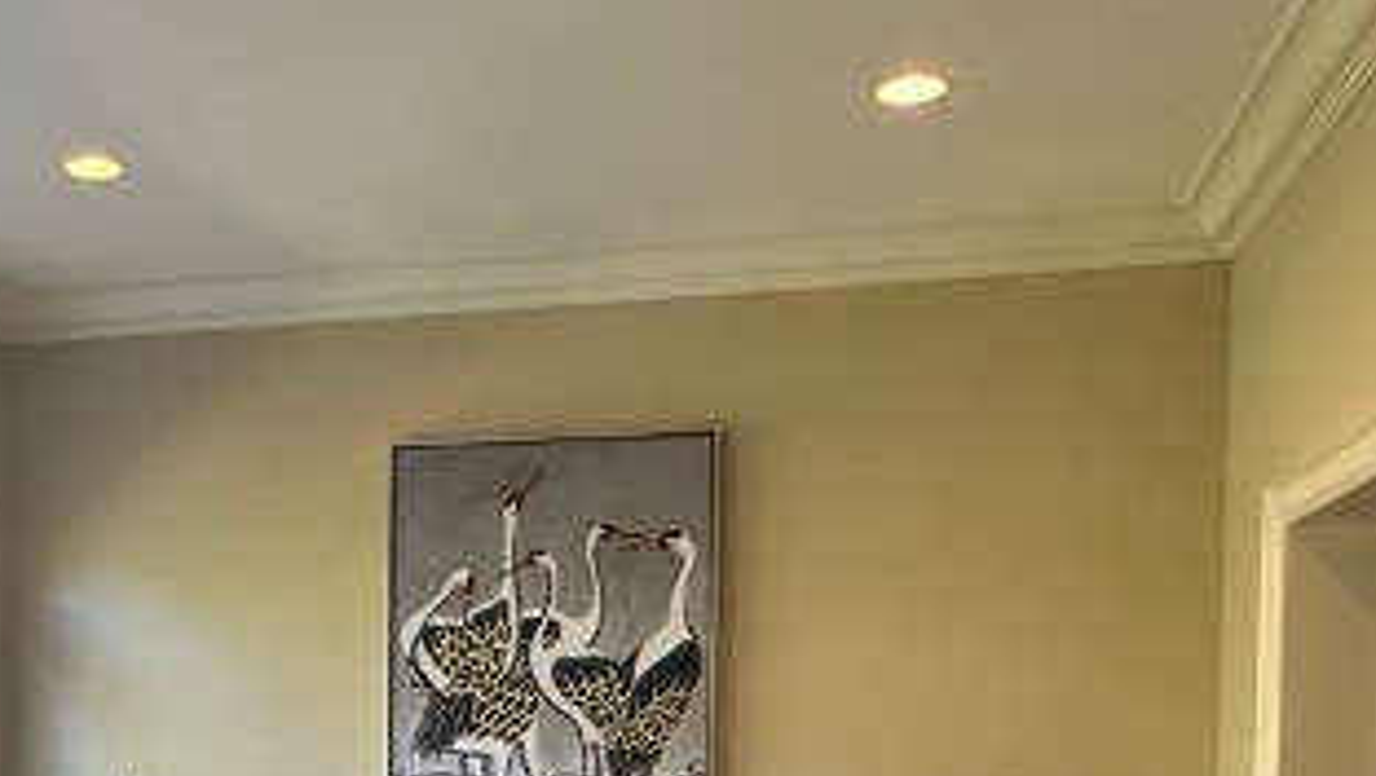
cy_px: 833
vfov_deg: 22.7
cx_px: 282
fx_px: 1826
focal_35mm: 50
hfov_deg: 39.7
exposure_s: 1/120
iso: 250
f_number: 2.2
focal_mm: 2.22
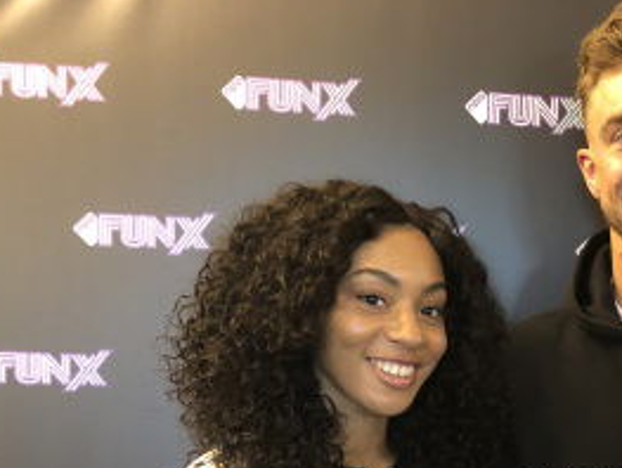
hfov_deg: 34.2
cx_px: 556
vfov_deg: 26.5
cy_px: 434
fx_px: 954
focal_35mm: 53
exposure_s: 1/6
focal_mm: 4
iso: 100
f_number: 1.8
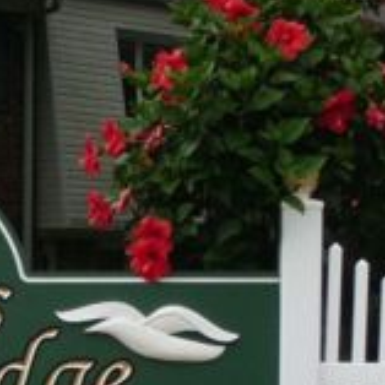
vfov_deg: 8.2
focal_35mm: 212
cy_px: 493
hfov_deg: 8.2
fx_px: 2668
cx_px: -110
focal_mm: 10.5
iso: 64
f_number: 3.7
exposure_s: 1/100
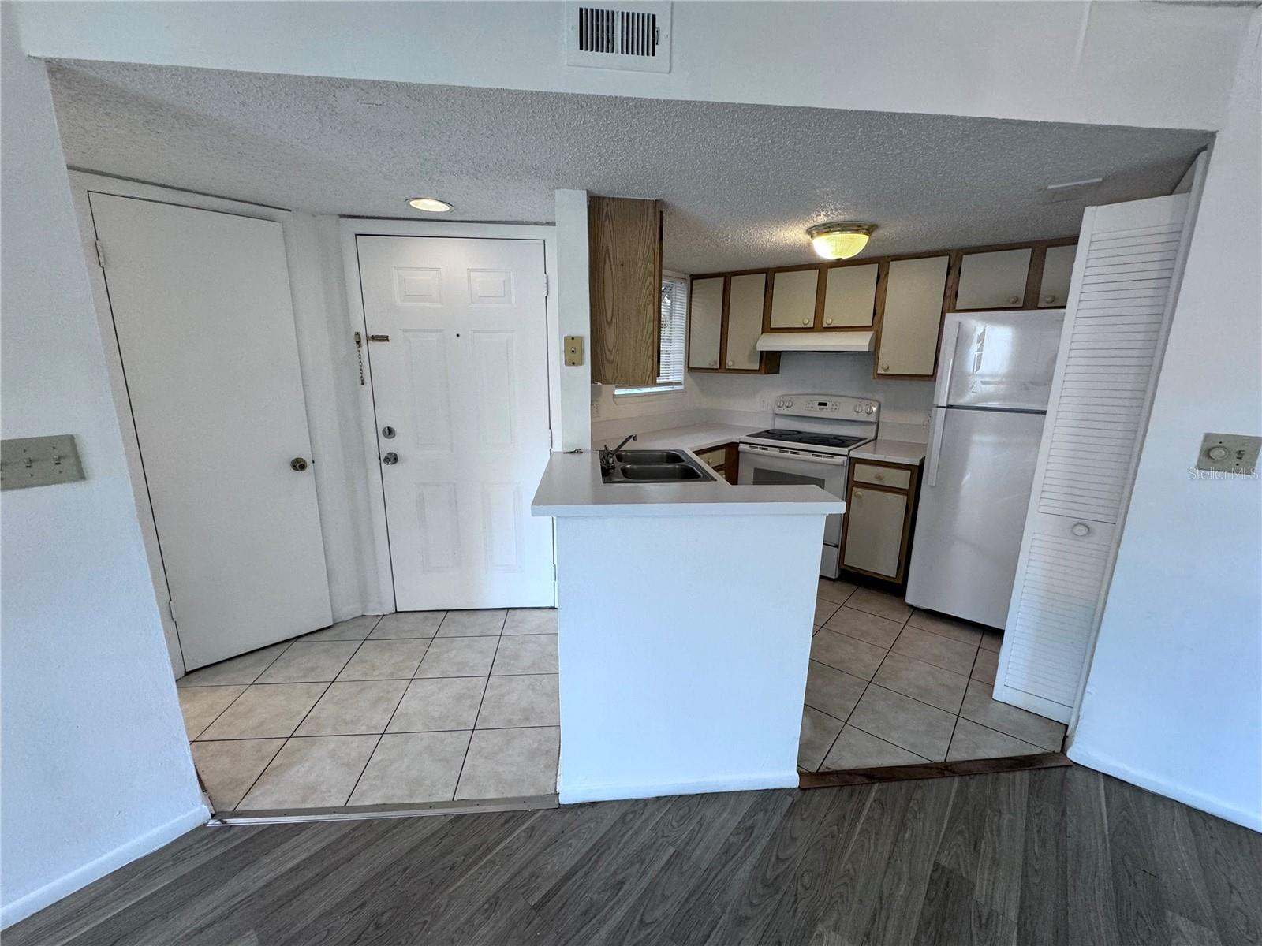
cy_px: 473
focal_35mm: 14
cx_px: 631
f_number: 2.2
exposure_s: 1/120
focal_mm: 2.22
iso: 200
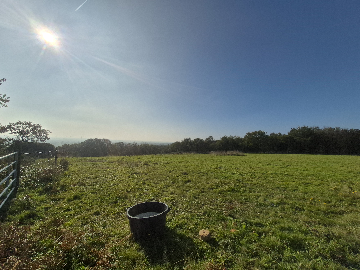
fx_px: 135
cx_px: 180
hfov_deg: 106.2
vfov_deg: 89.9
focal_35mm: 13
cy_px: 135
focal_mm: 1.74
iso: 50
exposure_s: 1/8416
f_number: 2.2
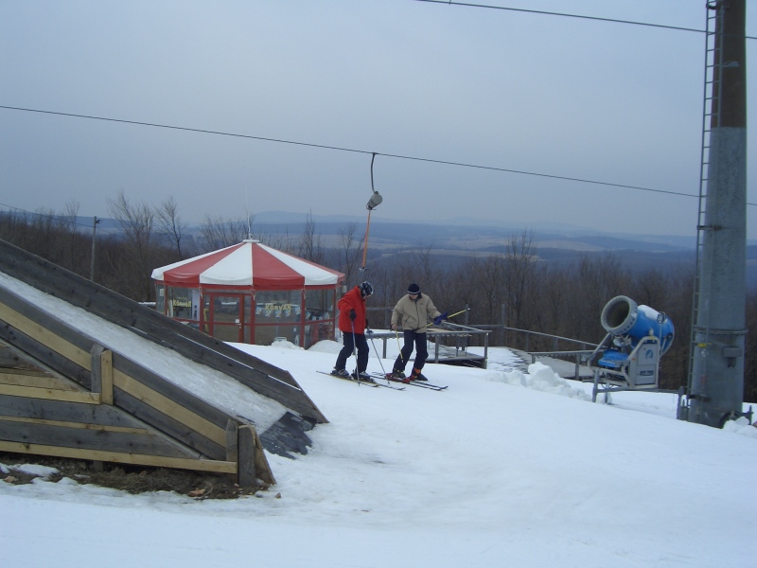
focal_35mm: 39
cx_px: 378
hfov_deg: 47.9
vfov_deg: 36.8
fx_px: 853
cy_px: 284
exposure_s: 1/500
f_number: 4.8
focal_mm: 8
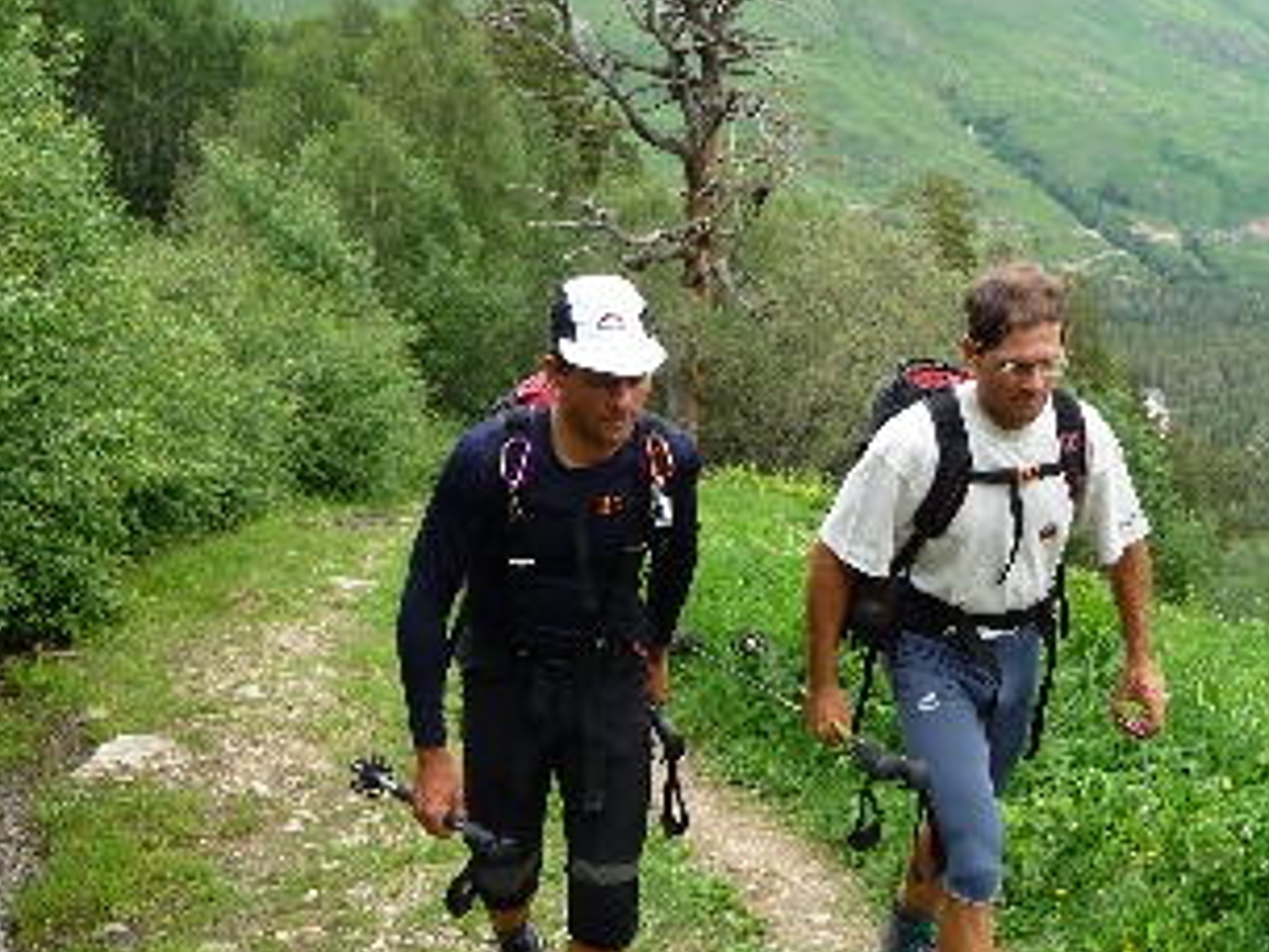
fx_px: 1686
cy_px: 537
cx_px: 948
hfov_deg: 40.1
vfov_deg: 31.5
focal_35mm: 46
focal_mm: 4.7
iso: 100
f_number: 3.3
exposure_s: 1/200
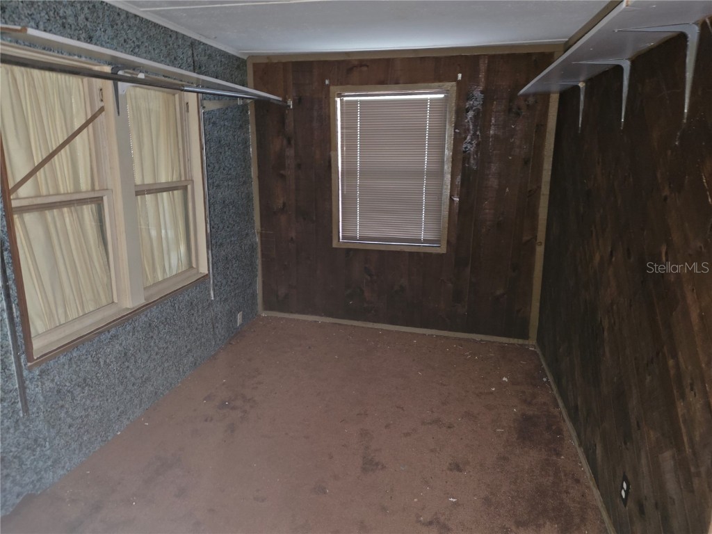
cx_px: 356
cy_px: 267
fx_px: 473
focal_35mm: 23
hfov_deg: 73.9
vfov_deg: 58.9
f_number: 1.7
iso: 250
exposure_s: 1/12
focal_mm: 6.25
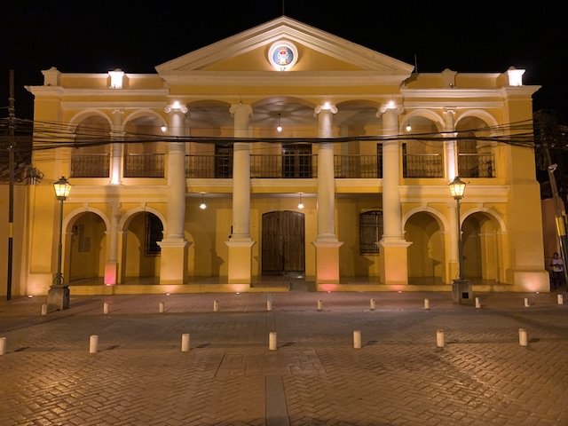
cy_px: 213
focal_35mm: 26
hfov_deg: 67.3
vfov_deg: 53.1
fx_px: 427
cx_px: 284
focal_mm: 4.25
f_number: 1.8
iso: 320
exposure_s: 1/30
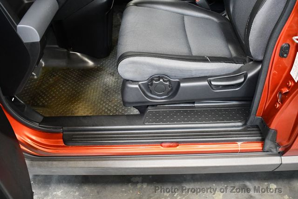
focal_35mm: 36
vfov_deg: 36.9
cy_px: 100
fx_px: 298
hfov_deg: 53.1
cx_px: 149
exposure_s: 1/100
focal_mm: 18
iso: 3200
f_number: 3.5
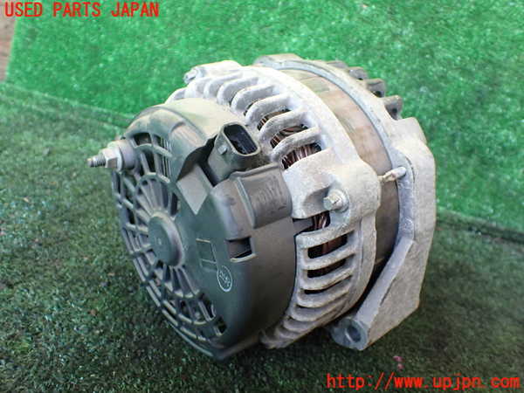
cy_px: 196
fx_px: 454
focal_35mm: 30
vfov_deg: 46.8
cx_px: 262
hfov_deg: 60.0
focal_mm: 5.4
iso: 400
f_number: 2.3
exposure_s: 1/125
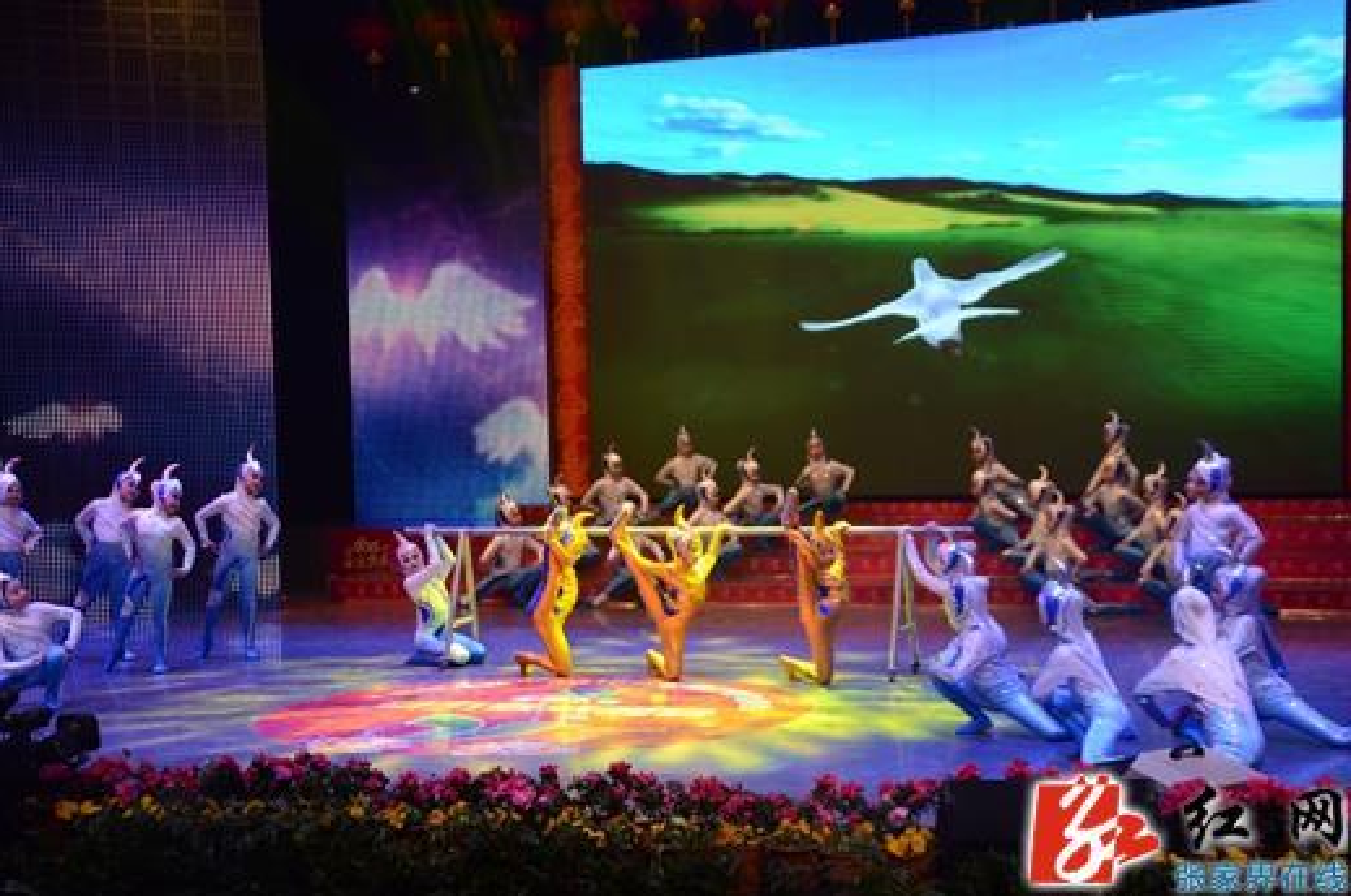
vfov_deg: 25.0
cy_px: 471
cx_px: 672
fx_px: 2023
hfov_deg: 36.9
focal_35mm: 54
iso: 500
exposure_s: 1/125
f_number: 5.6
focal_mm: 34
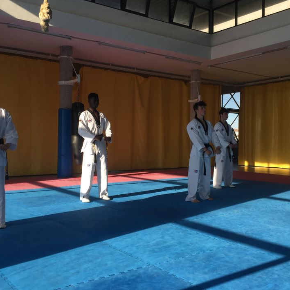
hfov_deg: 44.9
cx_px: 147
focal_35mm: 37
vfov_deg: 44.9
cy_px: 139
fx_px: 351
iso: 32
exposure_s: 1/670
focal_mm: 4.15
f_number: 2.2
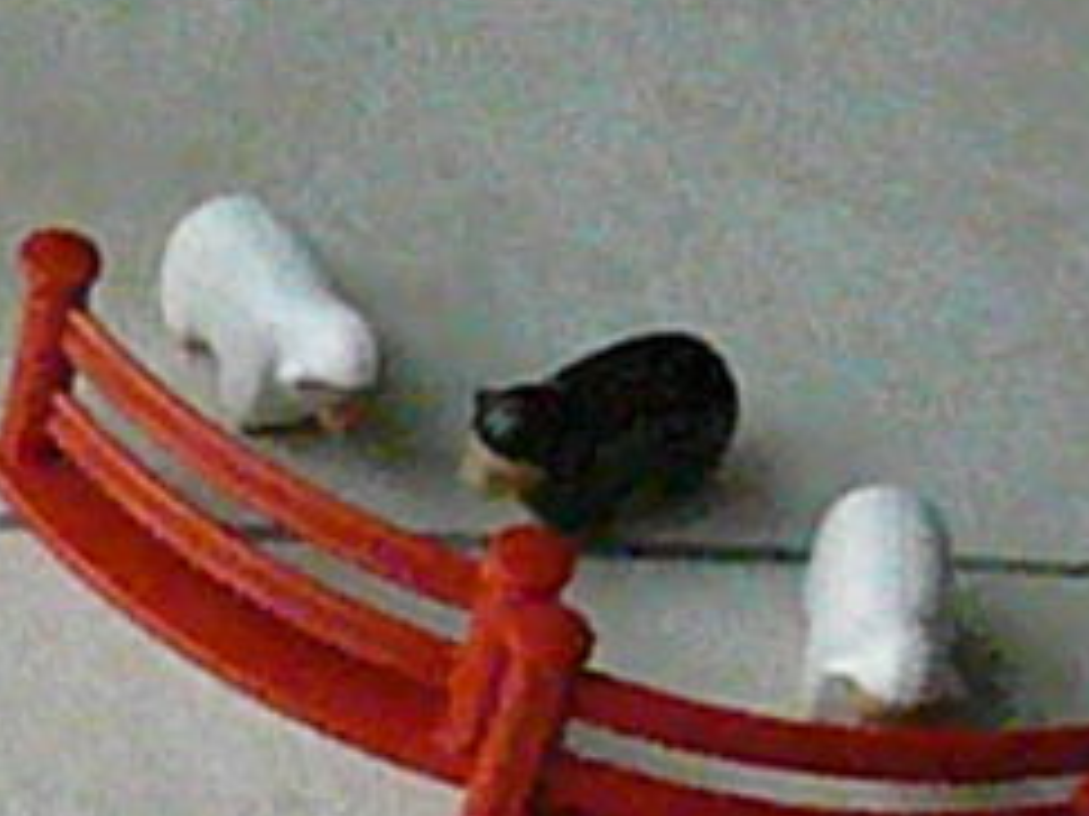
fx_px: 4528
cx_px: -641
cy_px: 1107
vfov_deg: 10.1
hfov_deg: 12.9
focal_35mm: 144
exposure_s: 1/1000
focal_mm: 5.7
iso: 3200
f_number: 3
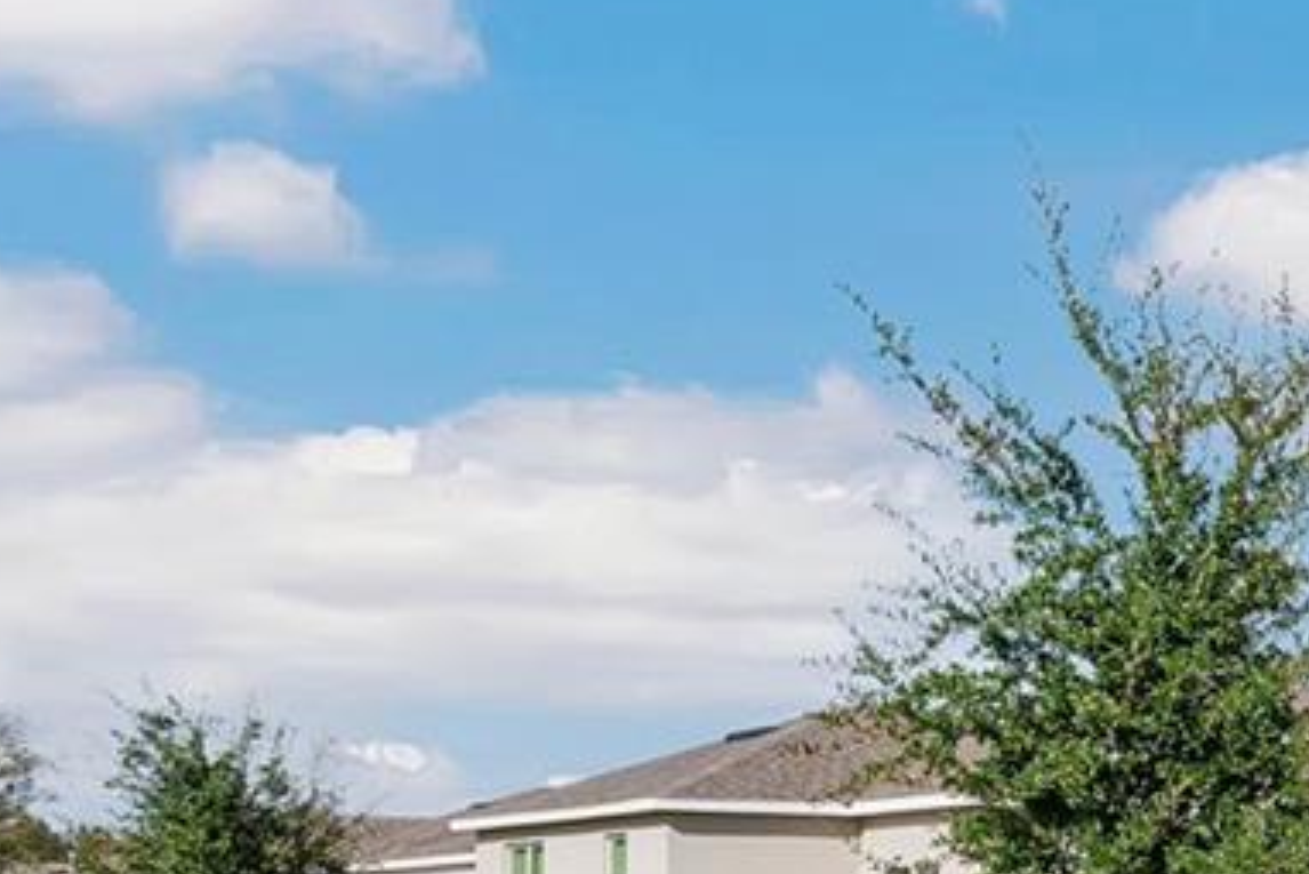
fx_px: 2437
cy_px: 799
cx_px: 2083
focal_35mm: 67
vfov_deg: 19.9
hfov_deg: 22.9
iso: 100
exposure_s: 1/320
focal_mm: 16
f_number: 10
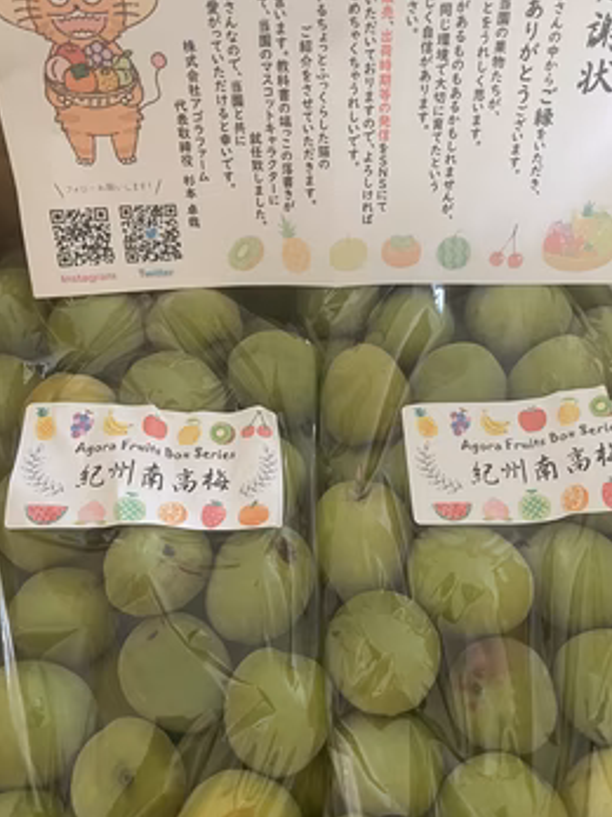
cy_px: 445
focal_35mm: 30
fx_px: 708
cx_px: 330
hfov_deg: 46.7
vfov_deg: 59.9
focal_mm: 4.2
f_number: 1.6
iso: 400
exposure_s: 1/60
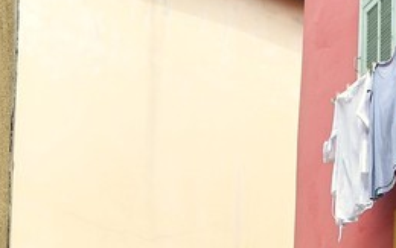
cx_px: 568
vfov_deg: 5.3
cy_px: 1054
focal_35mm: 213
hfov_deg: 9.6
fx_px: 2301
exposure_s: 1/160
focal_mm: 34
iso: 200
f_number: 9
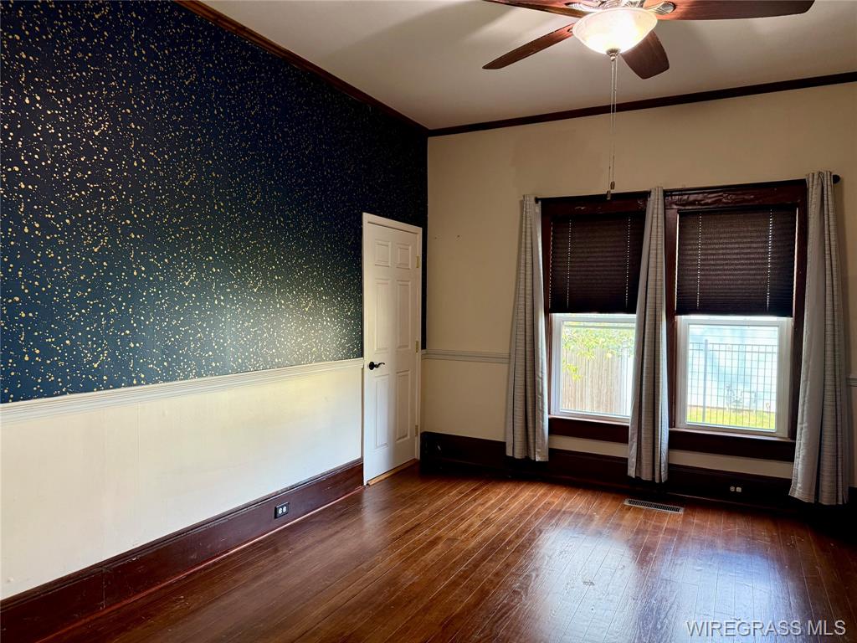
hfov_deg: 71.6
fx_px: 594
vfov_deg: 56.8
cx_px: 428
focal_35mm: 24
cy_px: 322
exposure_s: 1/60
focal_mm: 6.76
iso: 250
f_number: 1.78
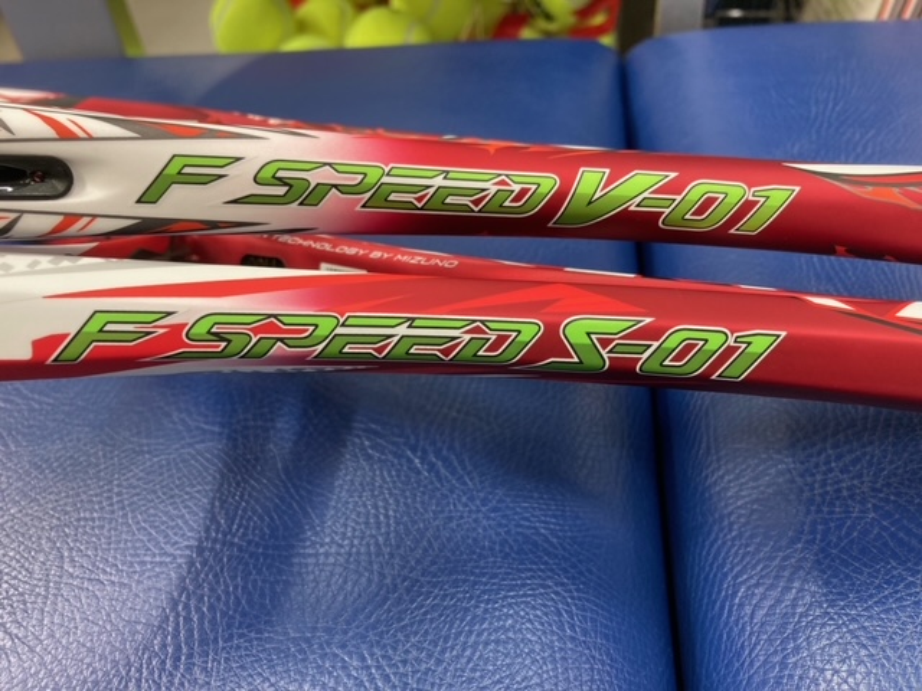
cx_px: 461
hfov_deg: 63.4
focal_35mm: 28
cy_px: 346
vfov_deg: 49.7
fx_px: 746
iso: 100
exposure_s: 1/50
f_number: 1.8
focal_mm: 3.99
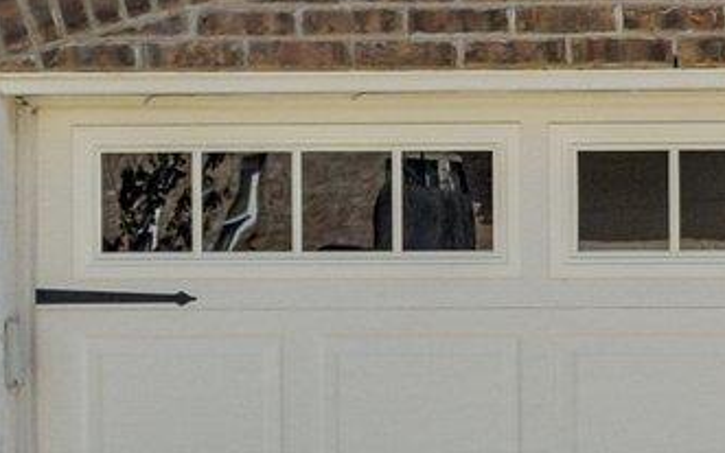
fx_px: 4486
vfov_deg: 5.8
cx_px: 1452
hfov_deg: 8.7
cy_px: 213
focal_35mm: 227
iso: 400
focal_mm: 24
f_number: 8
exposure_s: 1/640
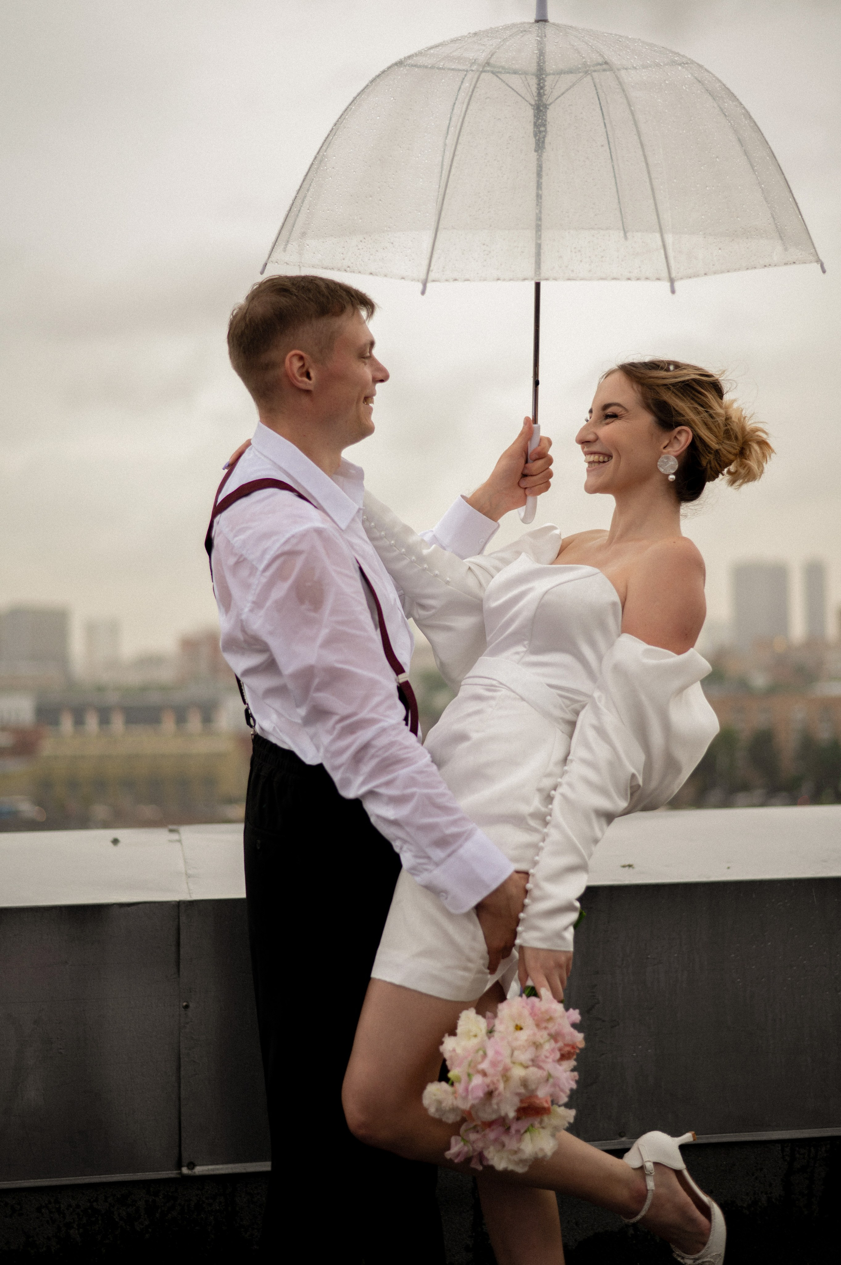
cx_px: 420
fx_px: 1754
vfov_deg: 39.6
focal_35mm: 50
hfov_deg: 27.0
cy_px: 632
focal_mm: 50
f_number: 1.8
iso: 160
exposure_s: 1/250
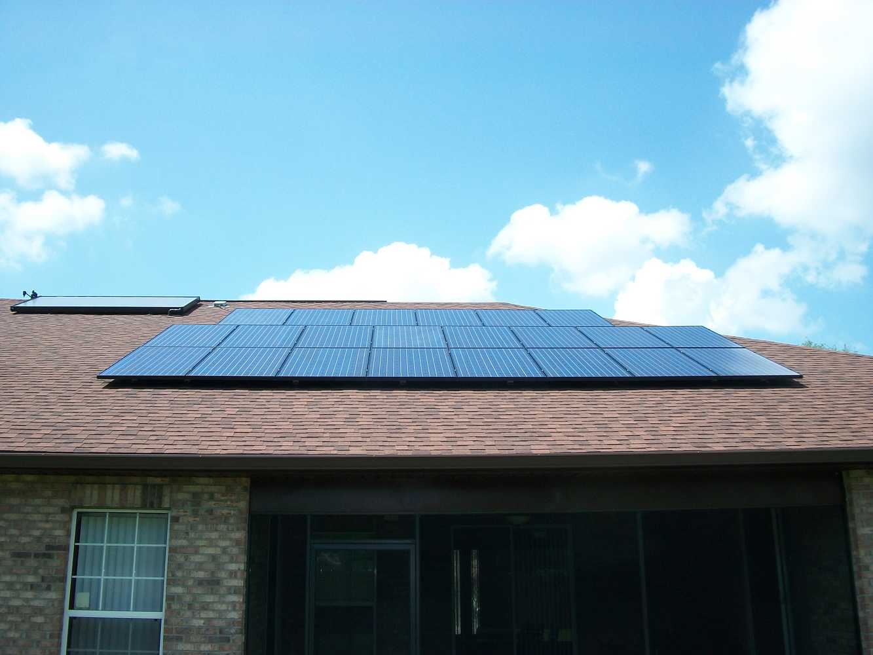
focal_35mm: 32
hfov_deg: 56.8
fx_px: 807
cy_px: 328
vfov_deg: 44.2
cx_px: 436
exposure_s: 1/250
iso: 80
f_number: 5.5
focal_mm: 5.7
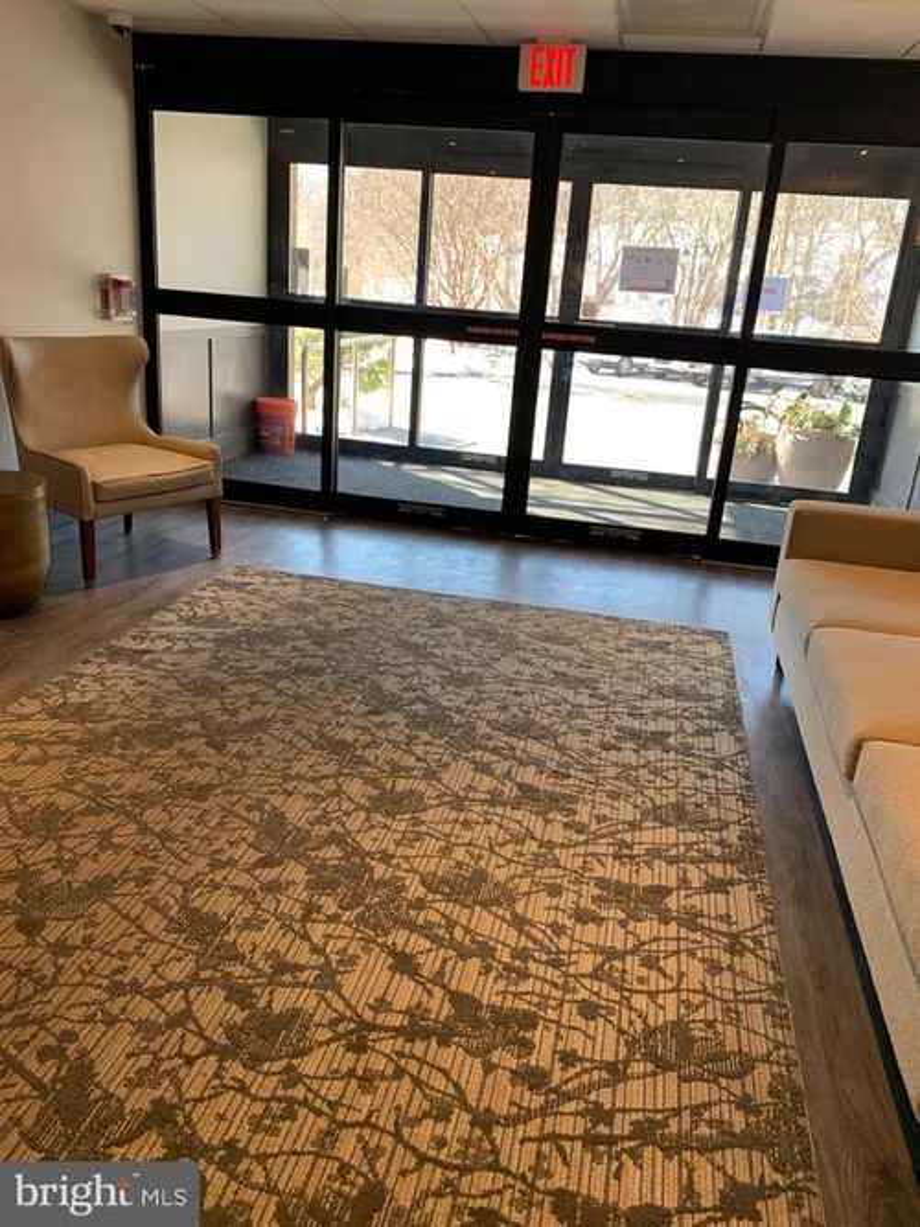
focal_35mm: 26
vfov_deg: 67.3
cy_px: 614
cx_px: 460
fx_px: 922
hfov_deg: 53.0
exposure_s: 1/120
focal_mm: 4.25
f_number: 1.8
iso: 64
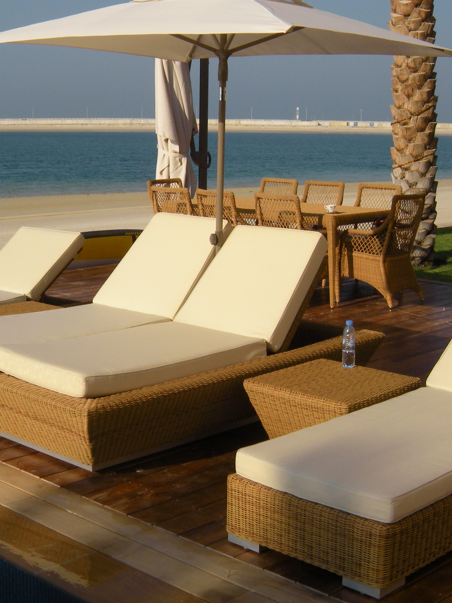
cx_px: 174
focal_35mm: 60
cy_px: 226
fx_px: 1045
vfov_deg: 32.0
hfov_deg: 24.4
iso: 64
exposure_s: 1/392
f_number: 6.4
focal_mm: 5.9
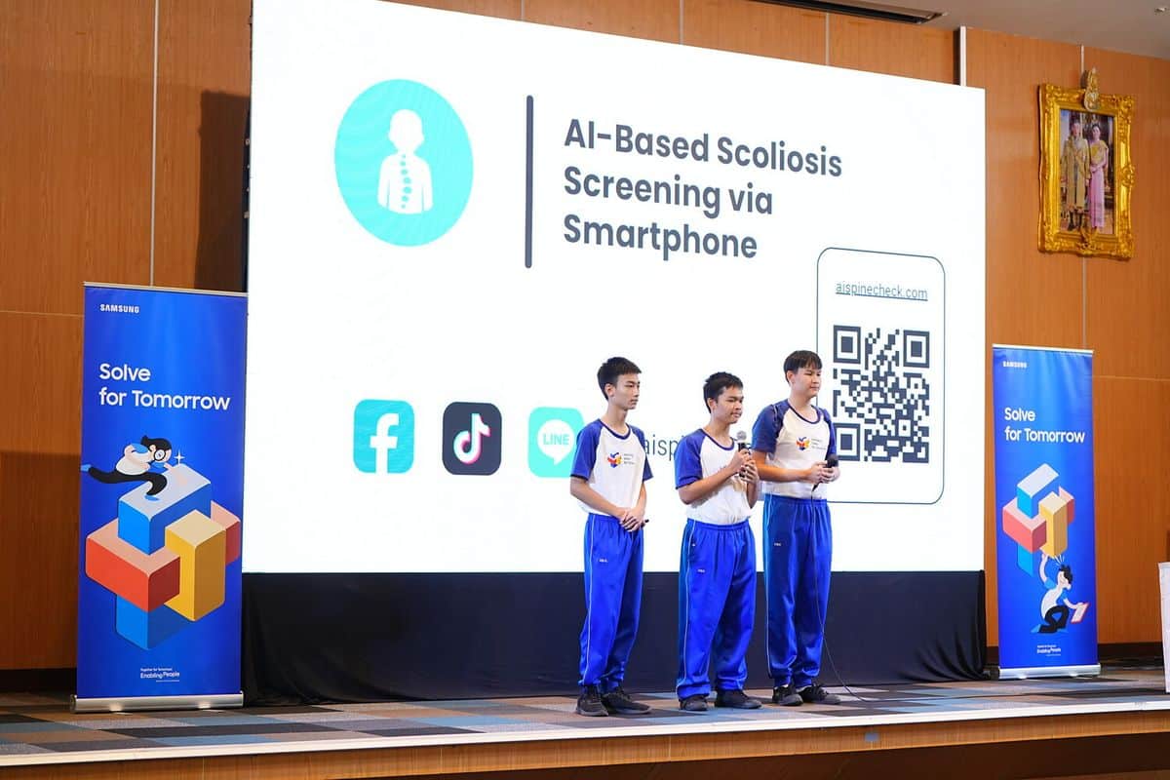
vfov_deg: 19.5
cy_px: 390
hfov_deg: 28.8
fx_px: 2275
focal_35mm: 70
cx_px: 585
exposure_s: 1/80
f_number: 2.8
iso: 640
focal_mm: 70
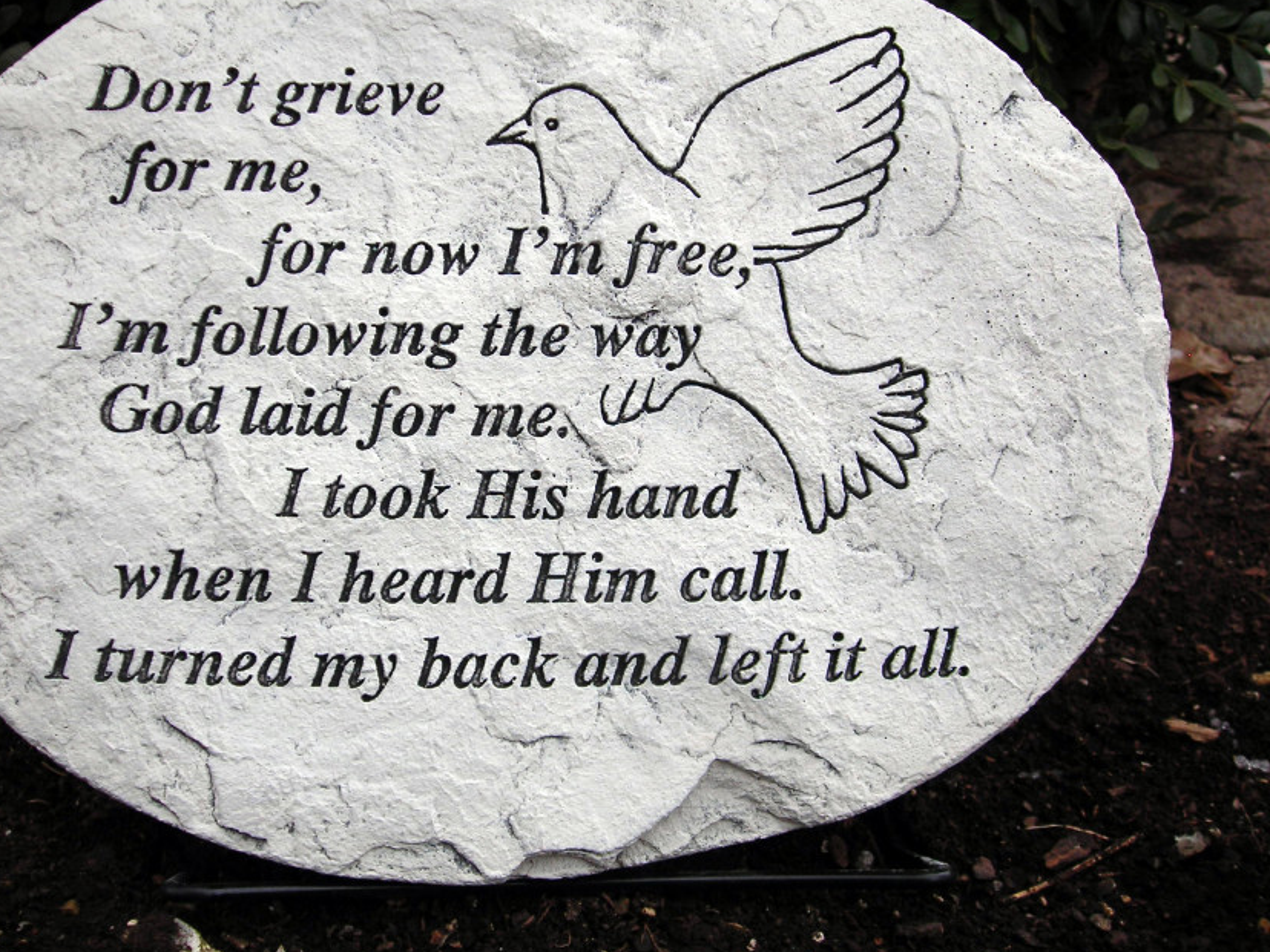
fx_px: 1724
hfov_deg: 40.3
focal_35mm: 47
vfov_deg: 30.8
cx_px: 546
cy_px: 408
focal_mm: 6.3
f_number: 3.2
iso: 50
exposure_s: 1/111
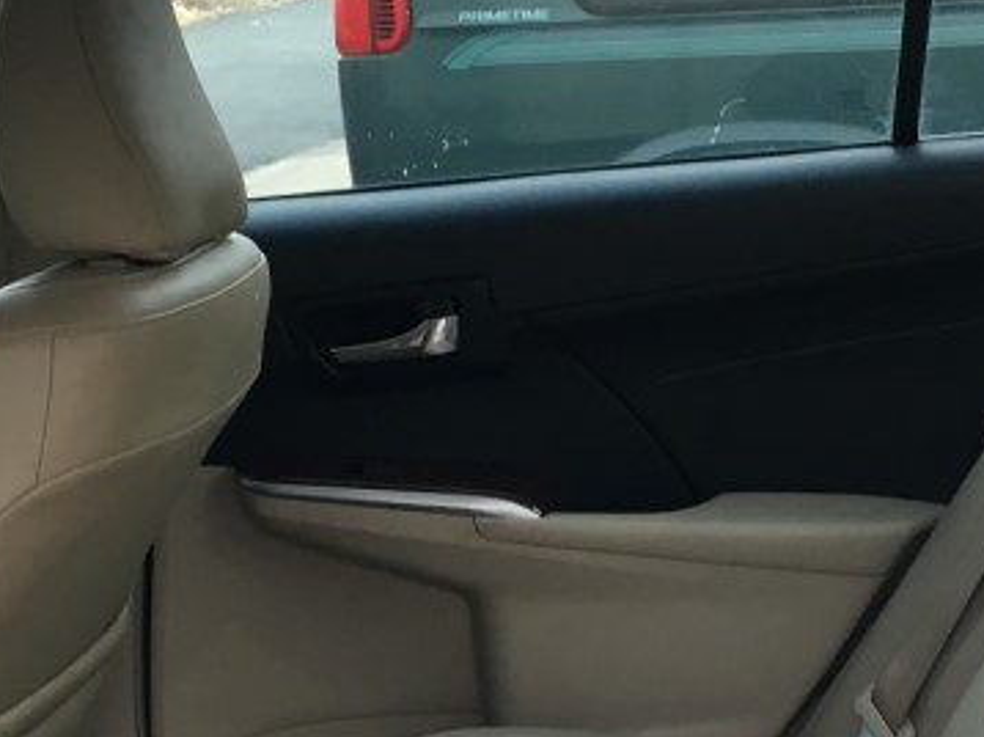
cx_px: 583
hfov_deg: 23.5
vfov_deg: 17.6
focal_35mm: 83
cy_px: 630
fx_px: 2358
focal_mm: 4.15
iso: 50
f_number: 2.2
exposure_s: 1/30
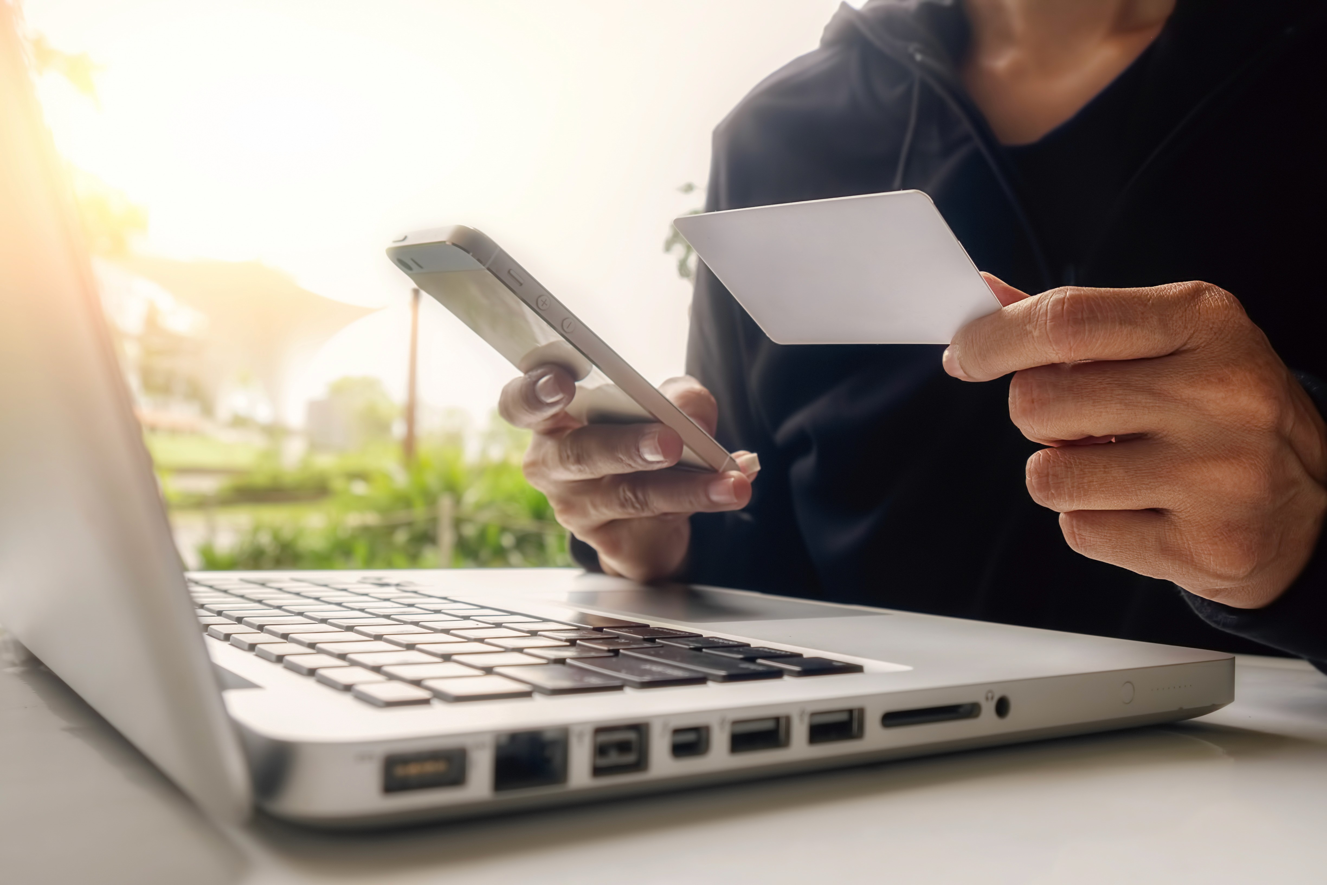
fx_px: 1179
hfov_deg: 58.7
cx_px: 664
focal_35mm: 32
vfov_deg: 41.1
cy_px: 442
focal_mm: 21.4
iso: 640
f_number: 6.4
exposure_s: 1/125
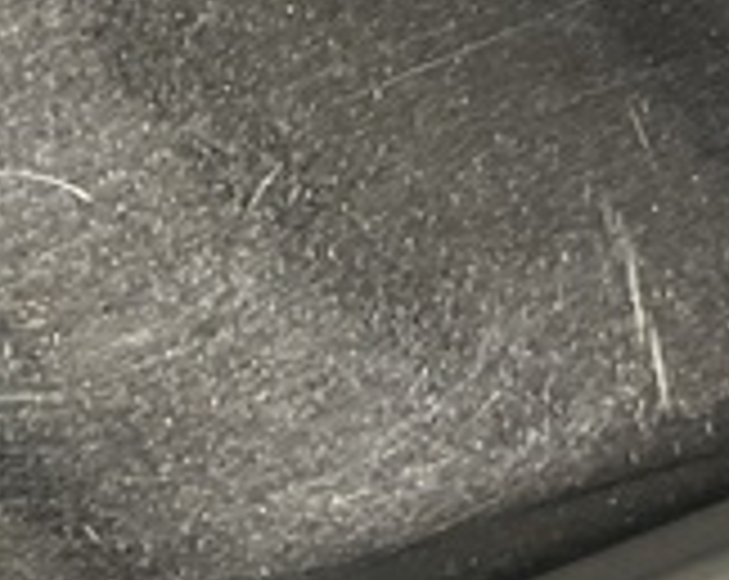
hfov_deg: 11.3
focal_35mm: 168
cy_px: 162
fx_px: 3618
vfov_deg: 9.2
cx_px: -72
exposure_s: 1/50
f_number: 1.8
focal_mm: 3
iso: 250
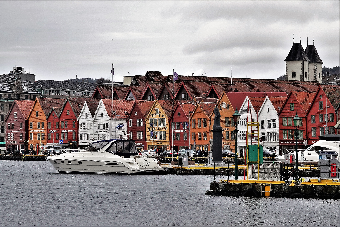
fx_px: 1162
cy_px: 114
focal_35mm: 123
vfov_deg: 11.1
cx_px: 170
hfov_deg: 16.7
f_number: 8
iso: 400
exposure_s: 1/80
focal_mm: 44.93
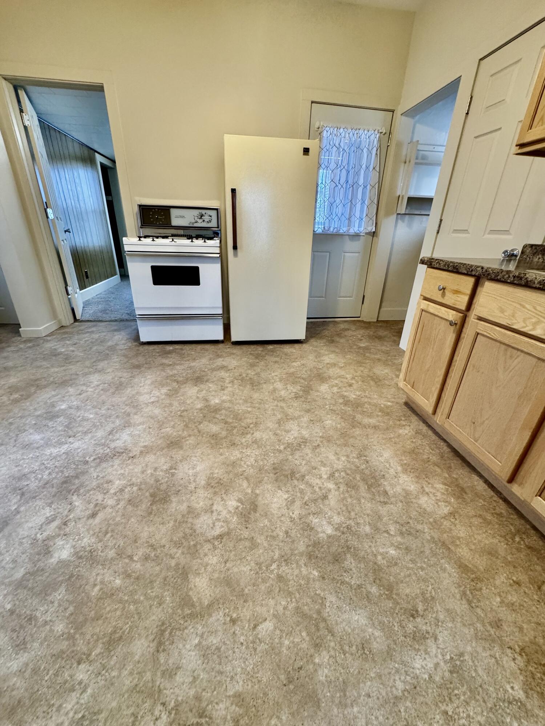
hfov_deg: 85.7
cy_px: 363
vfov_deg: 102.1
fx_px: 294
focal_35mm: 14
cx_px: 272
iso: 250
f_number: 2.2
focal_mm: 2.22
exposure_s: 1/60
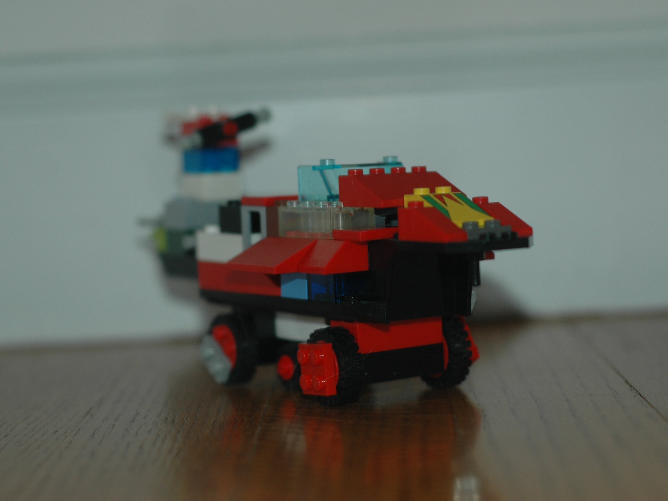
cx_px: 334
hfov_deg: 23.8
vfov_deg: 18.0
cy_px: 250
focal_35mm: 82
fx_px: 1582
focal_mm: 50
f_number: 3.2
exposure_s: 1/60
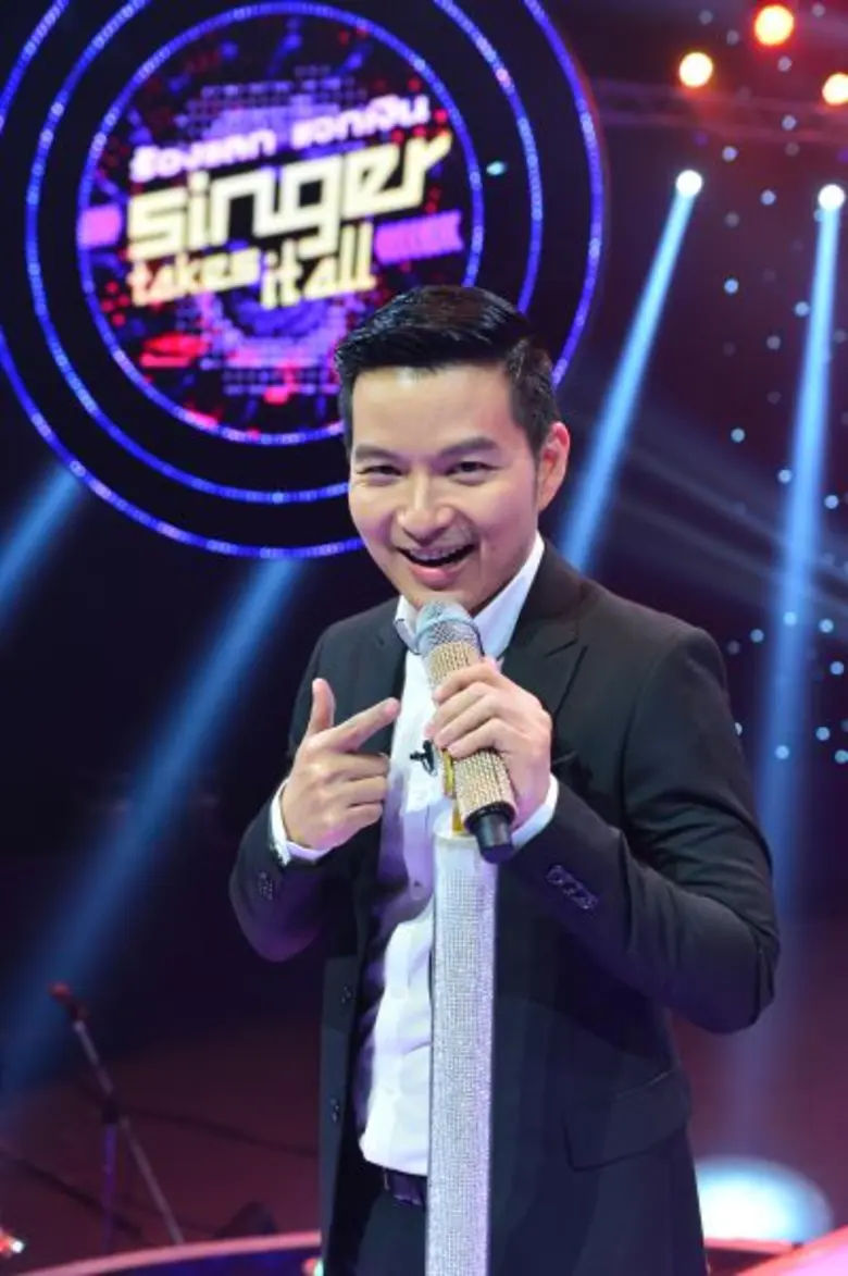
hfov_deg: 28.0
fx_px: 1699
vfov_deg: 41.1
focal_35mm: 48
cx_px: 424
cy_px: 638
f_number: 4
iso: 1600
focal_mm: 48
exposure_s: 1/320
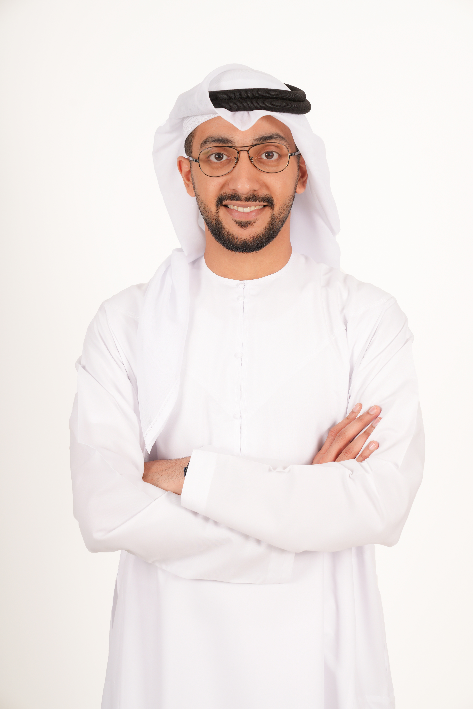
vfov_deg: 28.8
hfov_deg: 19.5
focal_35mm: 70
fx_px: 1379
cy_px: 354
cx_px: 236
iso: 125
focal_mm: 70
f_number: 6.3
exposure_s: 1/160
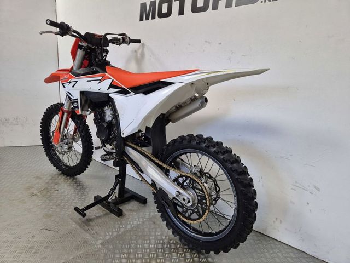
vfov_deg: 58.9
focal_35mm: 23
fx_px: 233
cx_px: 175
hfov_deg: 73.9
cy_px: 132
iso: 250
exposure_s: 1/100
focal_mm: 5.4
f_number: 1.8
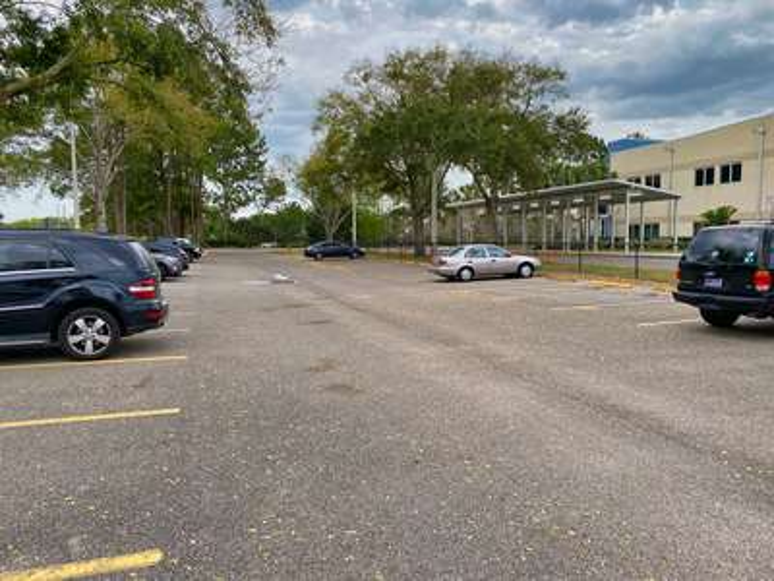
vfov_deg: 53.1
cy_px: 290
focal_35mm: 26
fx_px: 581
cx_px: 387
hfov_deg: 67.3
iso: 32
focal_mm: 4.25
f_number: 1.8
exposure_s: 1/121
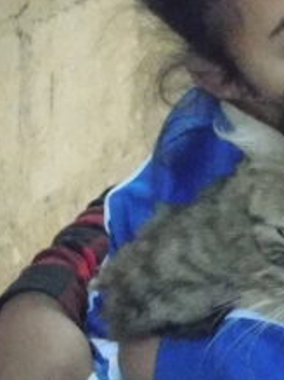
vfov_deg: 12.1
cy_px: 110
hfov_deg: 8.9
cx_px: 431
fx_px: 1785
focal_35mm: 163
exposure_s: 1/1250
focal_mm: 9
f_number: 3.8
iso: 6400
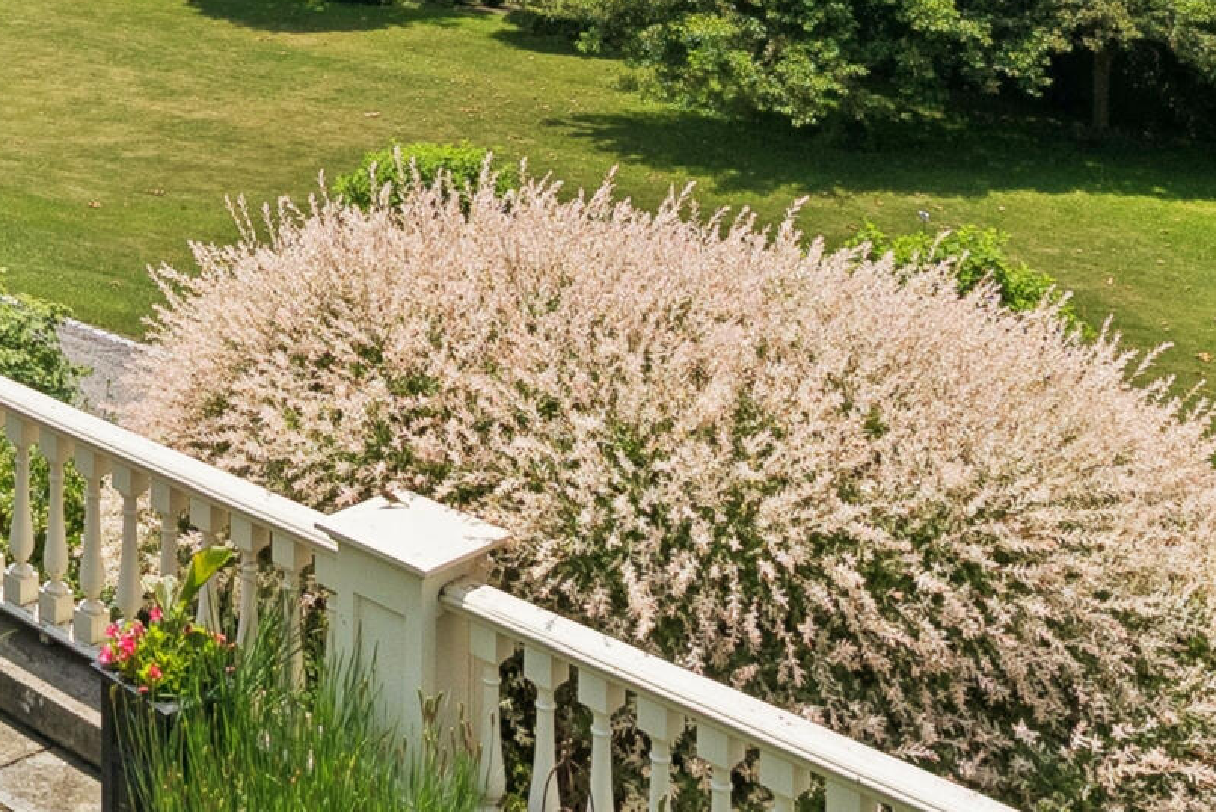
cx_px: -100
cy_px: -514
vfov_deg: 17.6
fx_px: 2264
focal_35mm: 67
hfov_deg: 27.6
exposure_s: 1/1600
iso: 320
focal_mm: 18
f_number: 7.1
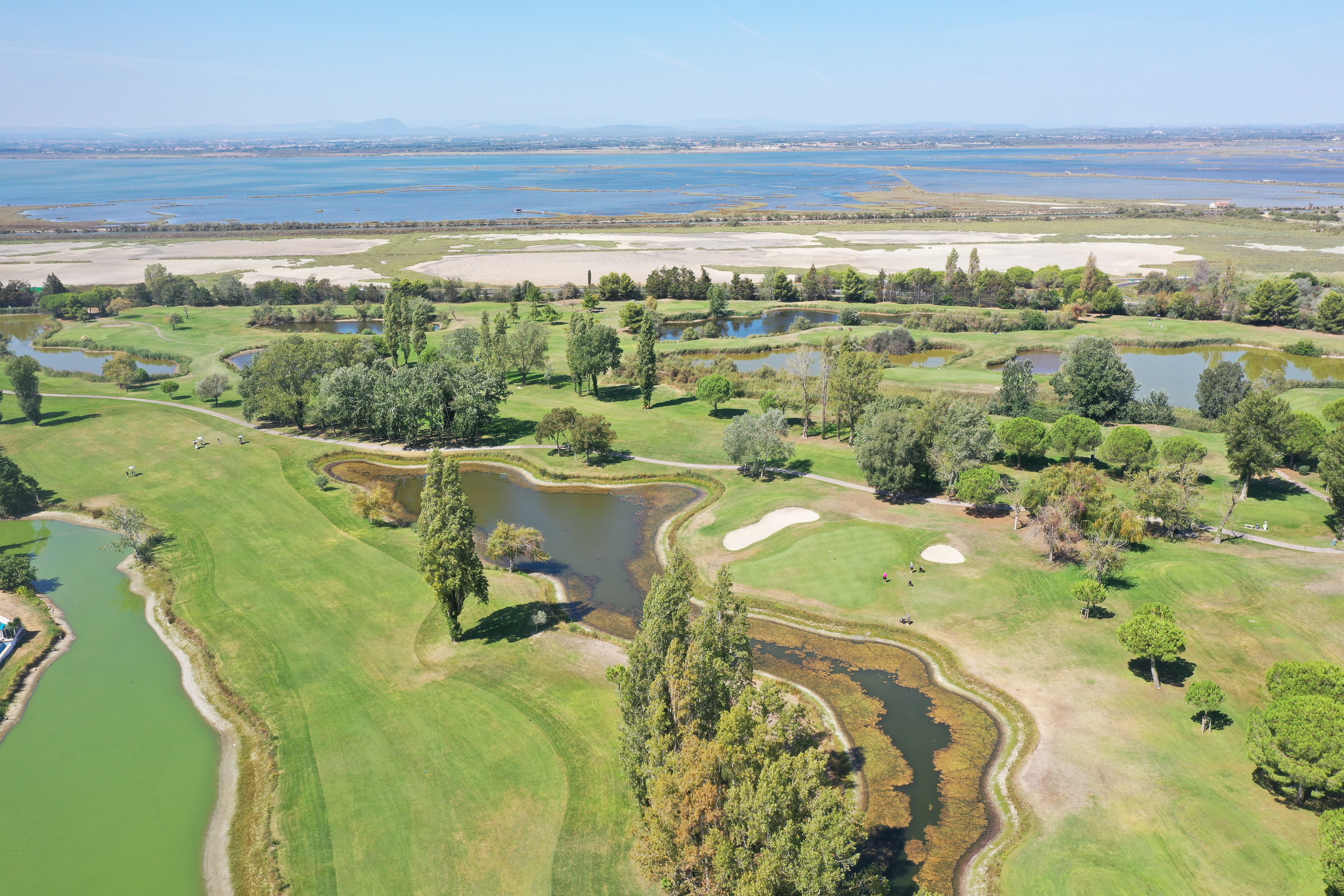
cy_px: 448
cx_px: 672
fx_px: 1045
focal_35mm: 28
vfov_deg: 46.4
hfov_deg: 65.5
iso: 100
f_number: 5.6
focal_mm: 10.26
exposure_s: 1/320
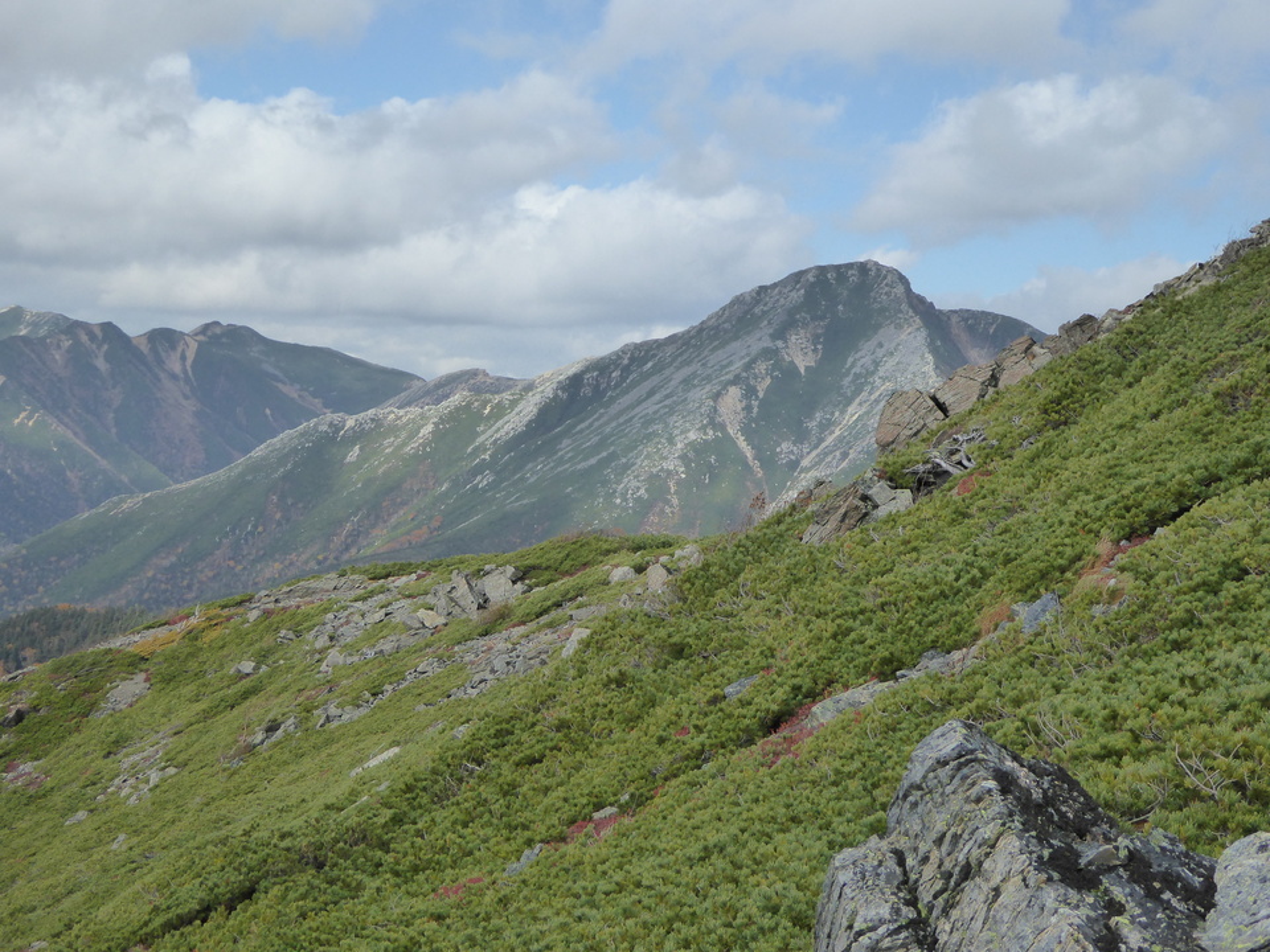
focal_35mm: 65
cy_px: 476
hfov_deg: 29.8
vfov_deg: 22.6
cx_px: 635
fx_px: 2385
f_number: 4.3
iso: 200
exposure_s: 1/1000
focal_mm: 10.9
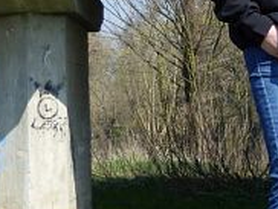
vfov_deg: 6.1
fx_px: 1946
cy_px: 39
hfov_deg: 8.0
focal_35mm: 242
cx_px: 400
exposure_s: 1/640
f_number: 4
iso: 100
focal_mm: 13
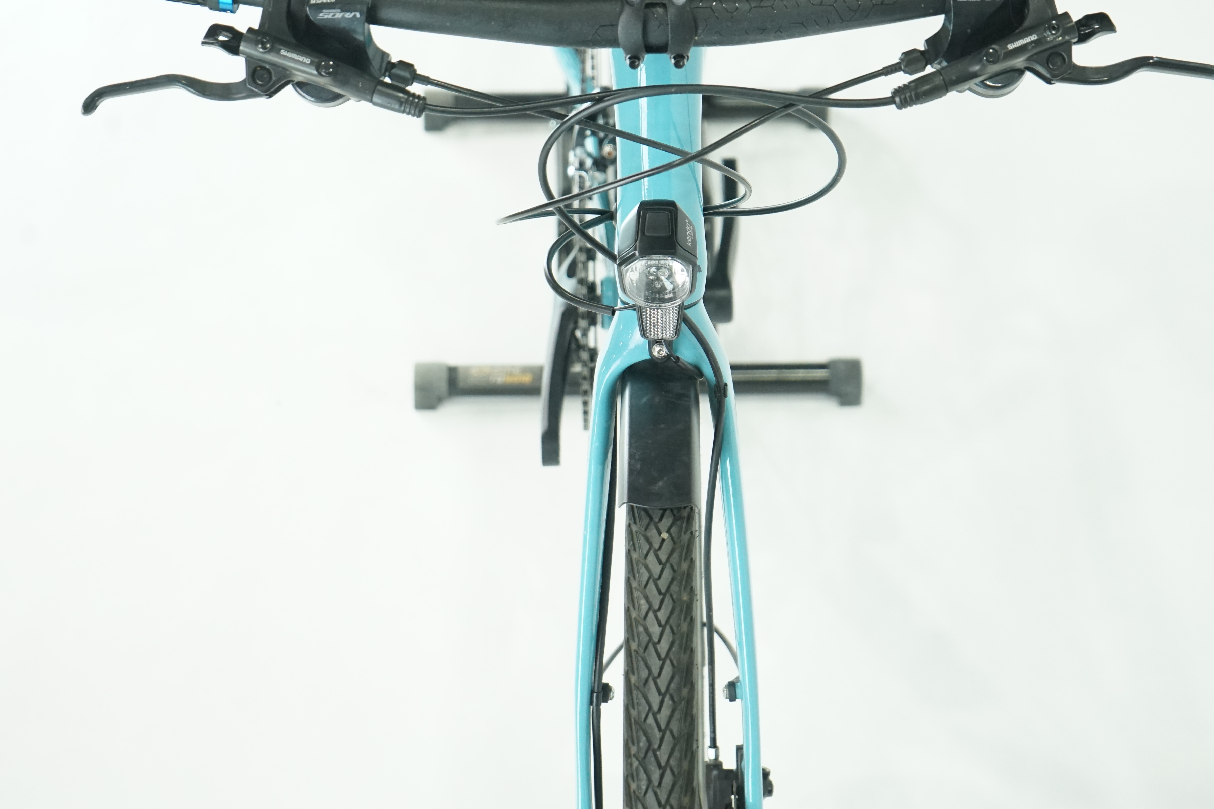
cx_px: 643
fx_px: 2933
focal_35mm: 87
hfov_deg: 23.4
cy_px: 362
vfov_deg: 15.7
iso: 2500
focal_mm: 70
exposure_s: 1/200
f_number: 5.6
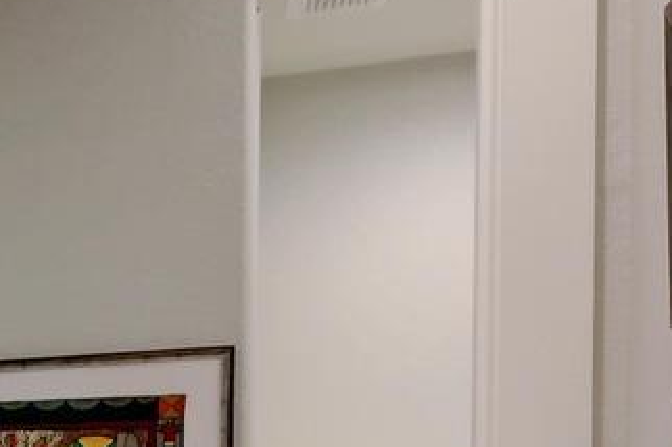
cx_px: -751
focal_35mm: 89
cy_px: 655
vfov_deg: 14.4
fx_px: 1660
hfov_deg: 16.3
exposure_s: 1/4
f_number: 8
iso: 1250
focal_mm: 14
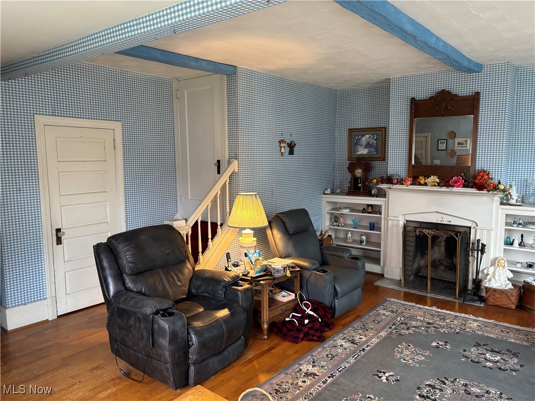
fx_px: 402
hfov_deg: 67.3
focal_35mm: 26
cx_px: 268
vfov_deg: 53.1
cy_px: 200
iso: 320
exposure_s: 1/60
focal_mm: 5.96
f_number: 1.6
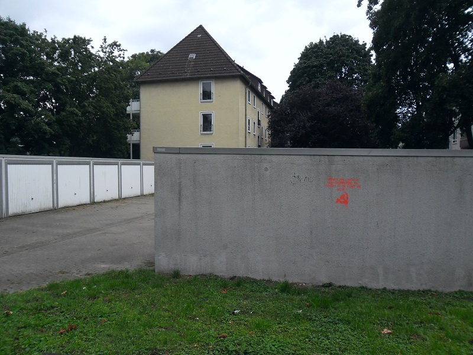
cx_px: 236
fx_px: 369
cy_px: 178
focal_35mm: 27
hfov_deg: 65.3
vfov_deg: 51.4
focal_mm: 4.9
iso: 100
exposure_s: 1/49
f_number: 3.5
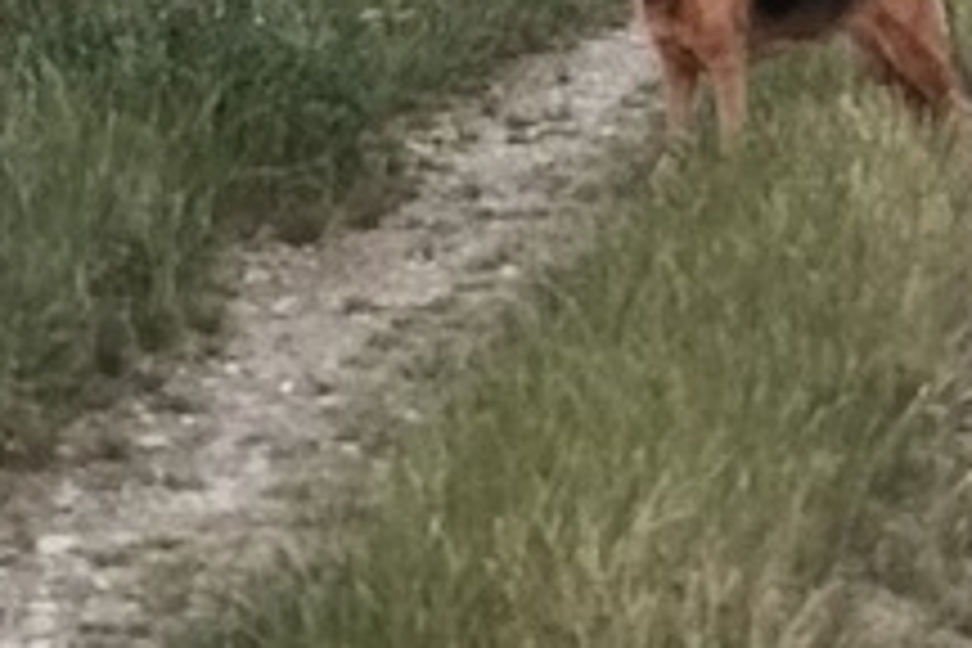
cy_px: -652
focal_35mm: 220
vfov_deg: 6.1
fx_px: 5940
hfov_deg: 9.4
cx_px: 554
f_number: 2.8
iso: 160
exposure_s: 1/50
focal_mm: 6.6
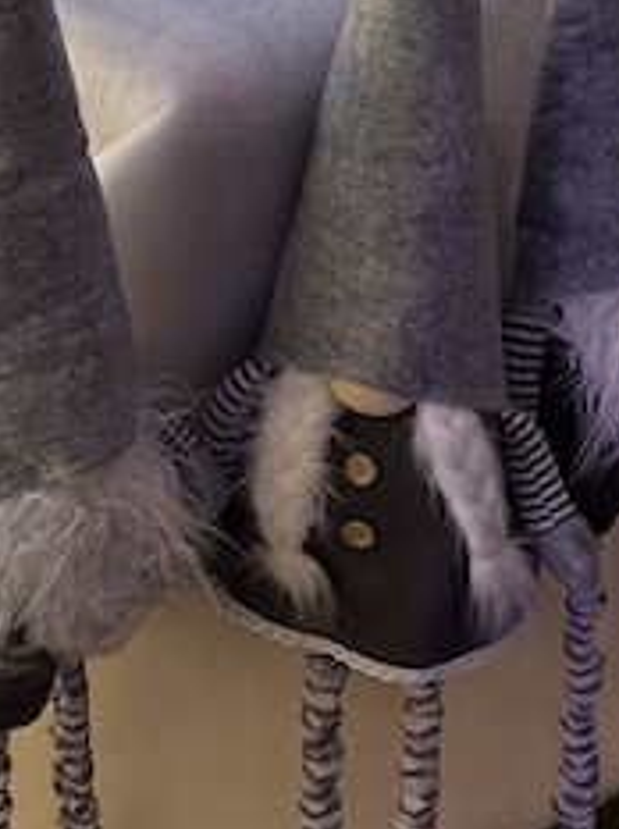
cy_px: -290
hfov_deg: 15.8
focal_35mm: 93
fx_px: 2223
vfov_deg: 19.3
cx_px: 395
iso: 400
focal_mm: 6.86
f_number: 1.78
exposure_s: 1/50
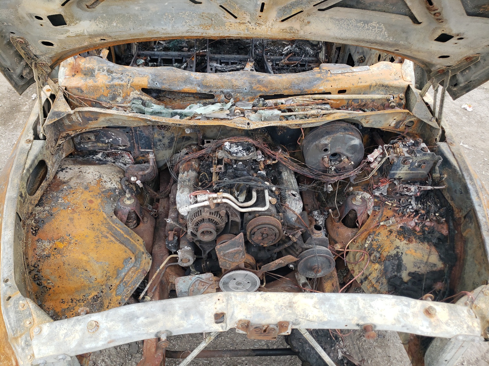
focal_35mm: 26
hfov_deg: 67.3
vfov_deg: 53.1
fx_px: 367
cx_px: 244
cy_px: 183
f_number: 1.5
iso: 50
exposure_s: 1/435
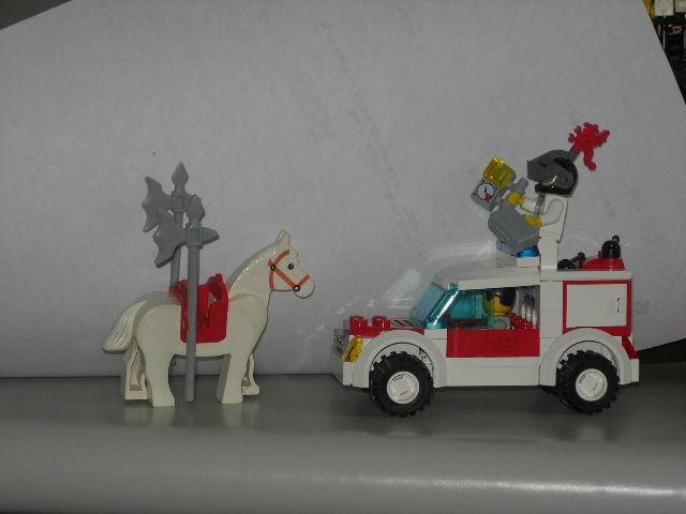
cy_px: 257
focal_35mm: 113
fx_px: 2239
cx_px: 343
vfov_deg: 13.1
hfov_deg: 17.4
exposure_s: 1/60.1
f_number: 4.9
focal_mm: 23.4
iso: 64
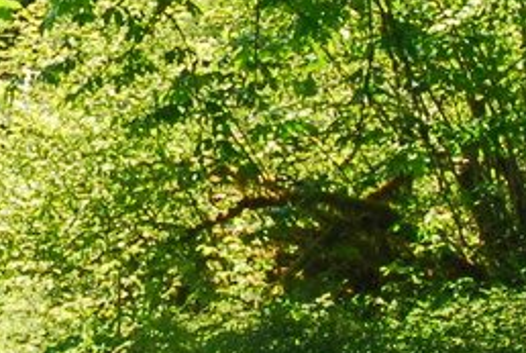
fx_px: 5225
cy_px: 89
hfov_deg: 5.7
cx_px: -39
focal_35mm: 357
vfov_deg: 3.9
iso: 320
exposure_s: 1/320
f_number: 5.6
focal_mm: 32
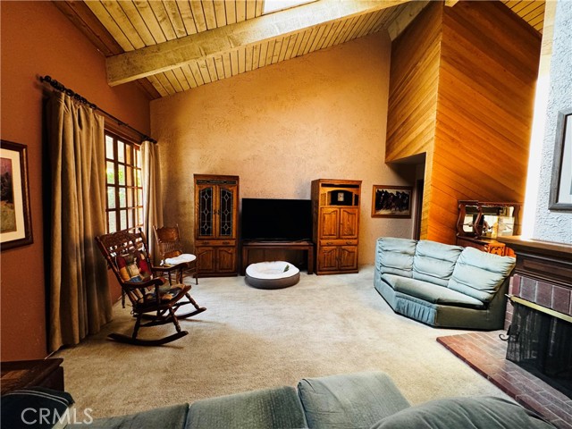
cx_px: 286
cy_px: 214
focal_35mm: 14
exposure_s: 1/60
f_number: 2.2
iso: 500
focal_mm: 2.22
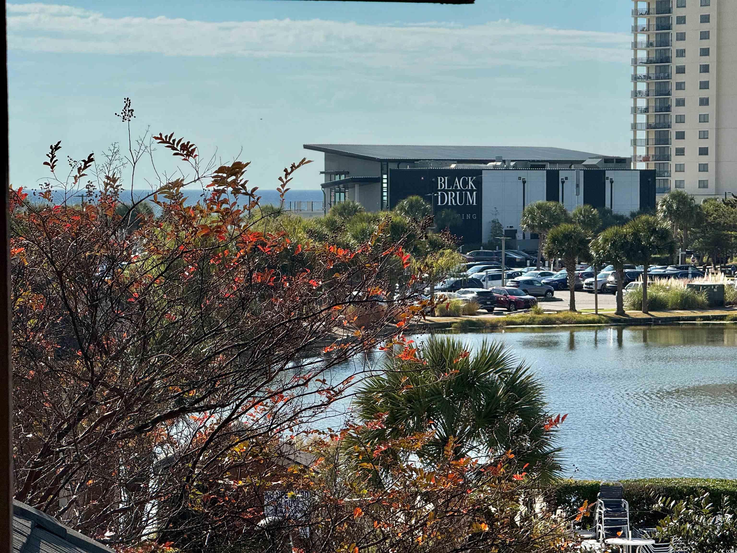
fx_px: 2555
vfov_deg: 12.3
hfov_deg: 16.4
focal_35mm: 120
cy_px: 276
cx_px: 368
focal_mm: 15.66
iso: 50
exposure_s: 1/2817
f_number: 2.8
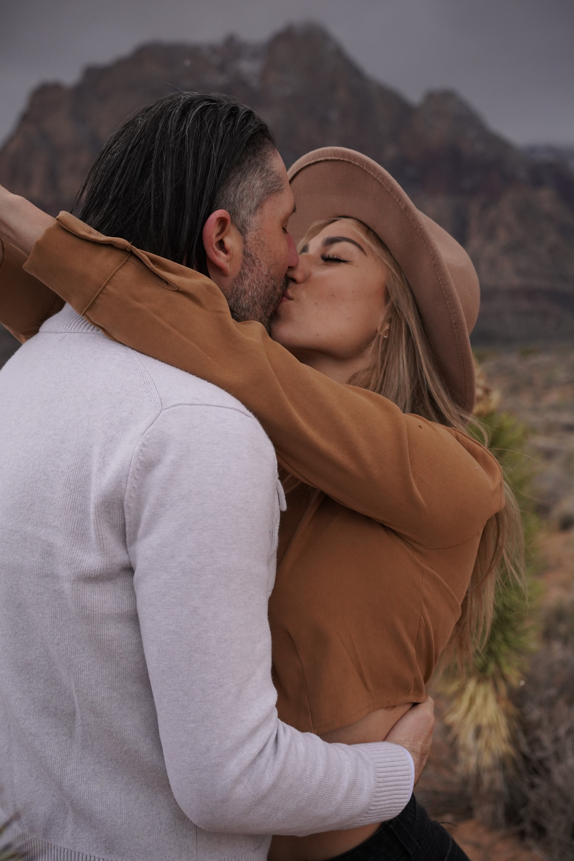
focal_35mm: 55
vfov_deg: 36.2
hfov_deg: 24.6
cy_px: 430
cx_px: 287
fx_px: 1315
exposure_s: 1/5000
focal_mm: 55
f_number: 5
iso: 2000
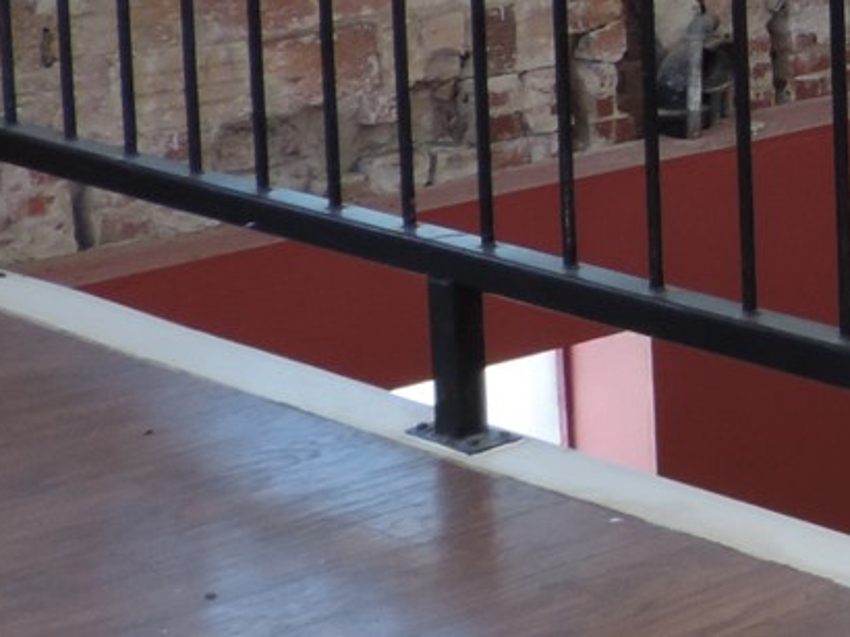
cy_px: -224
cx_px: 1615
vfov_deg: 11.9
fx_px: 2945
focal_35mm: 120
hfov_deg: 14.2
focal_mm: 4.3
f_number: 3
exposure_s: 1/30
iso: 80
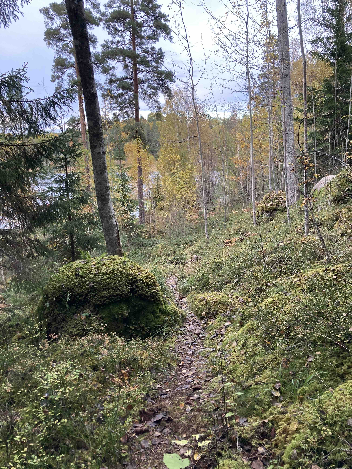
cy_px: 234
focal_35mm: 28
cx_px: 176
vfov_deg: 63.4
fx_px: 380
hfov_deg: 49.7
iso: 80
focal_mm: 3.99
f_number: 1.8
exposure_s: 1/61
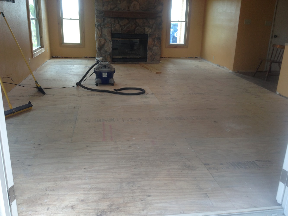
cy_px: 108
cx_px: 144
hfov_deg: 52.6
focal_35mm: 35
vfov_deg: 40.7
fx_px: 291
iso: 64
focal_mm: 4.28
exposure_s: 1/60
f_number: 2.4
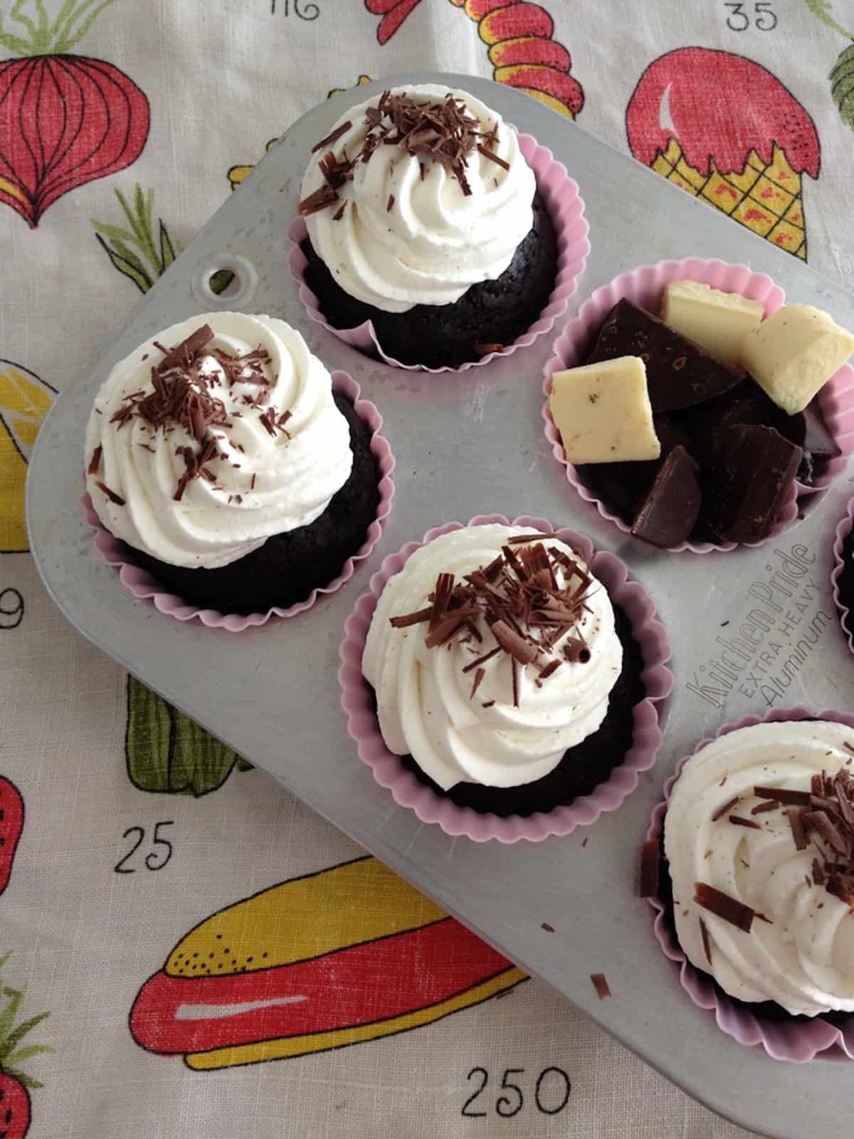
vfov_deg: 52.6
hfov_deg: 40.7
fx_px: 1151
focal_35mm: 35
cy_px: 570
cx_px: 427
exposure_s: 1/20
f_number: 2.4
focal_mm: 4.3
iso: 80
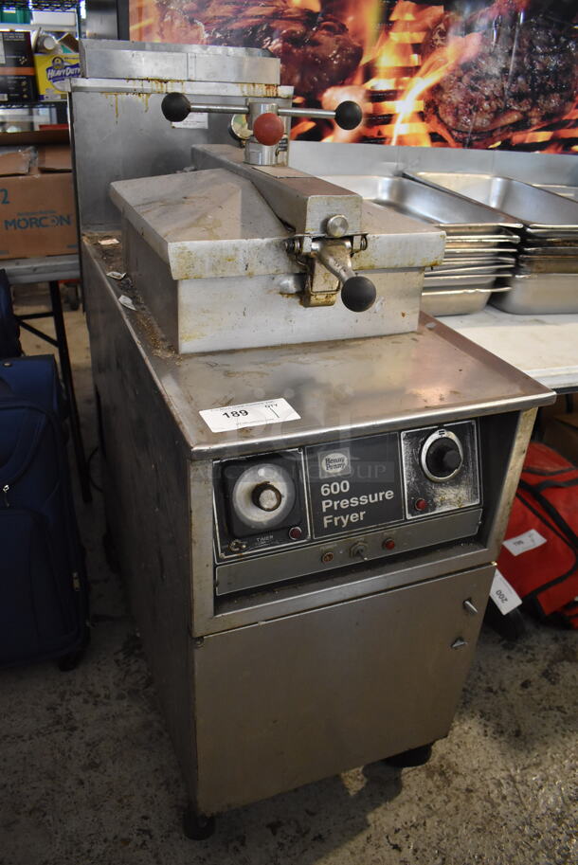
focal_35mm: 27
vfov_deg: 67.3
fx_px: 649
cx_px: 289
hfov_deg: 48.0
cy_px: 432
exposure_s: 1/125
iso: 2200
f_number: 3.5
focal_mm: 18
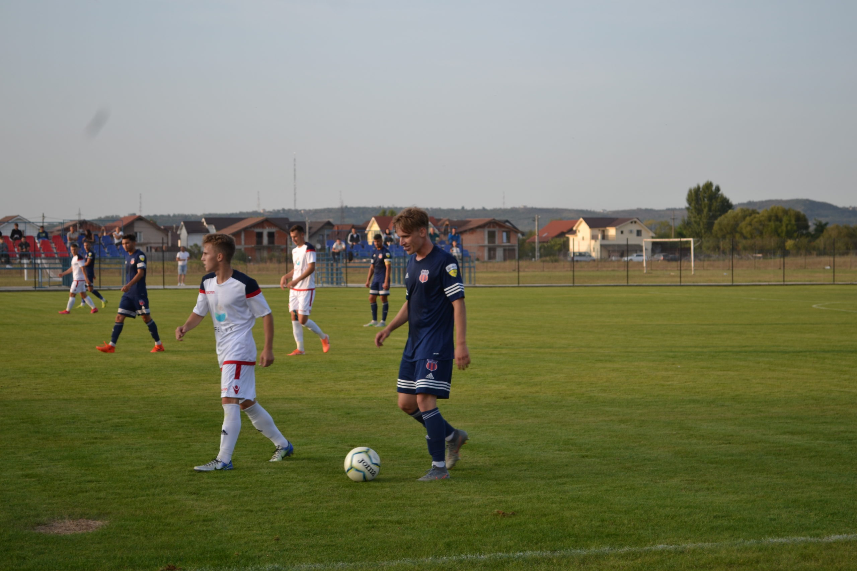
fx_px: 1857
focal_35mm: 78
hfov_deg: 26.0
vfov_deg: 17.5
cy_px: 286
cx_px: 428
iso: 100
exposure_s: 1/160
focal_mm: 52
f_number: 6.3
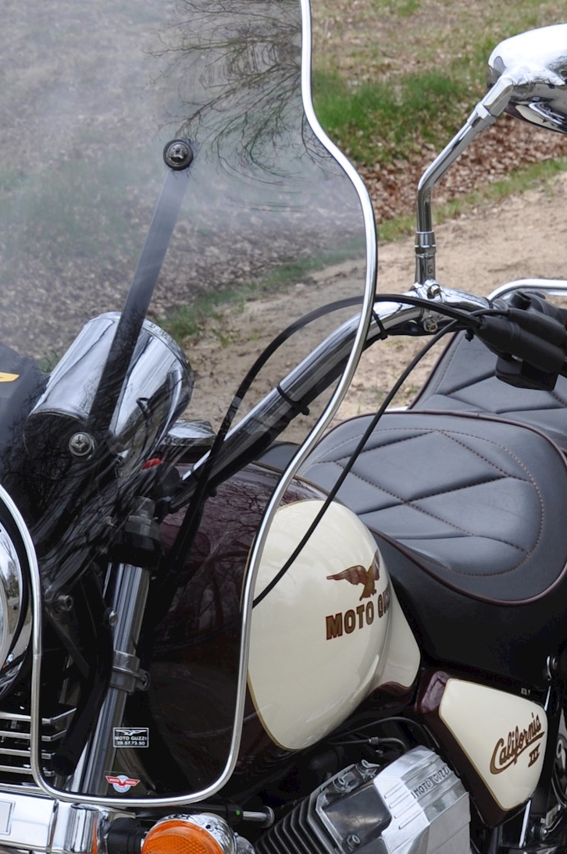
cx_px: 191
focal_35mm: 111
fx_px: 2631
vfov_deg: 18.0
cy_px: 867
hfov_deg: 12.3
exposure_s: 1/80
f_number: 9
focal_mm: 28
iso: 200
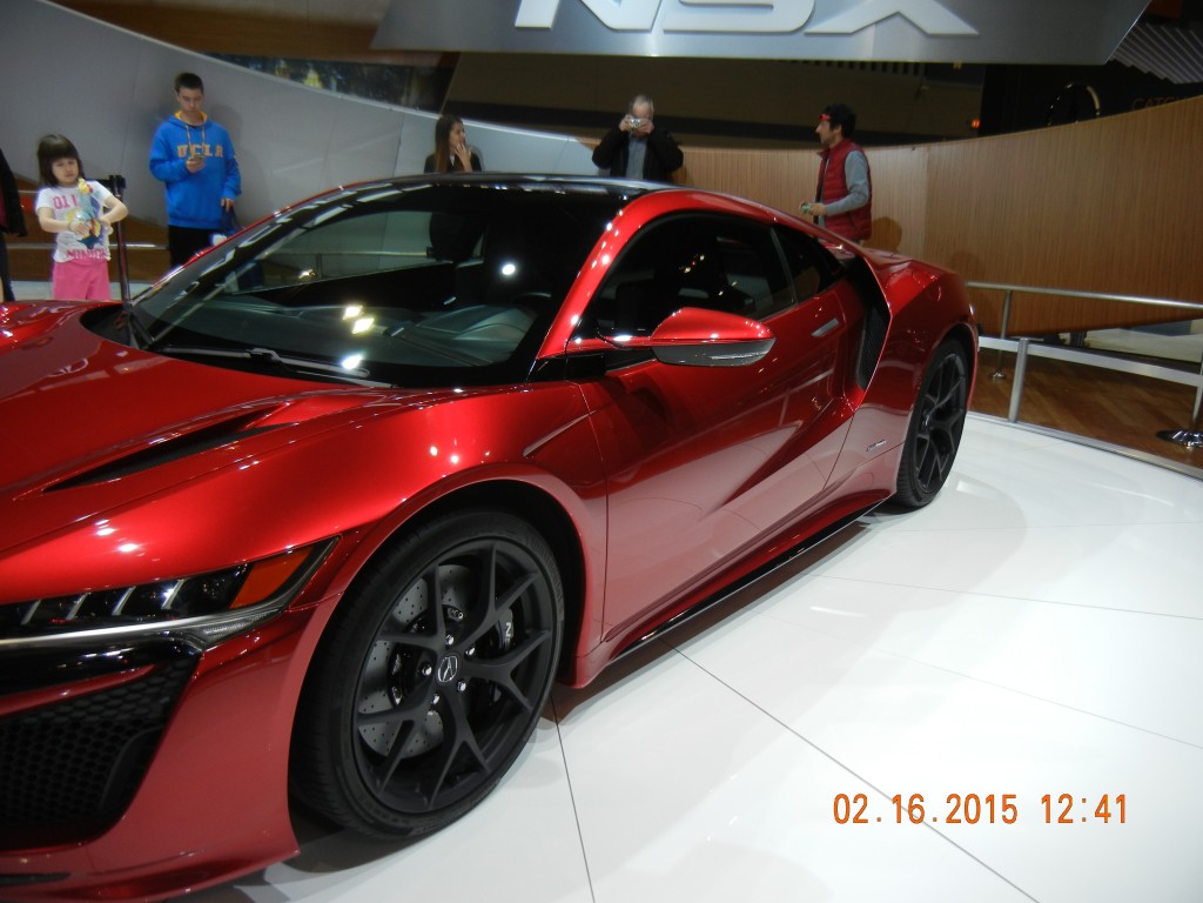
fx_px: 1043
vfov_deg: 46.8
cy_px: 452
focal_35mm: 30
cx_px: 602
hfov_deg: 60.0
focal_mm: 5.4
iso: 160
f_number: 3.5
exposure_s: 1/156
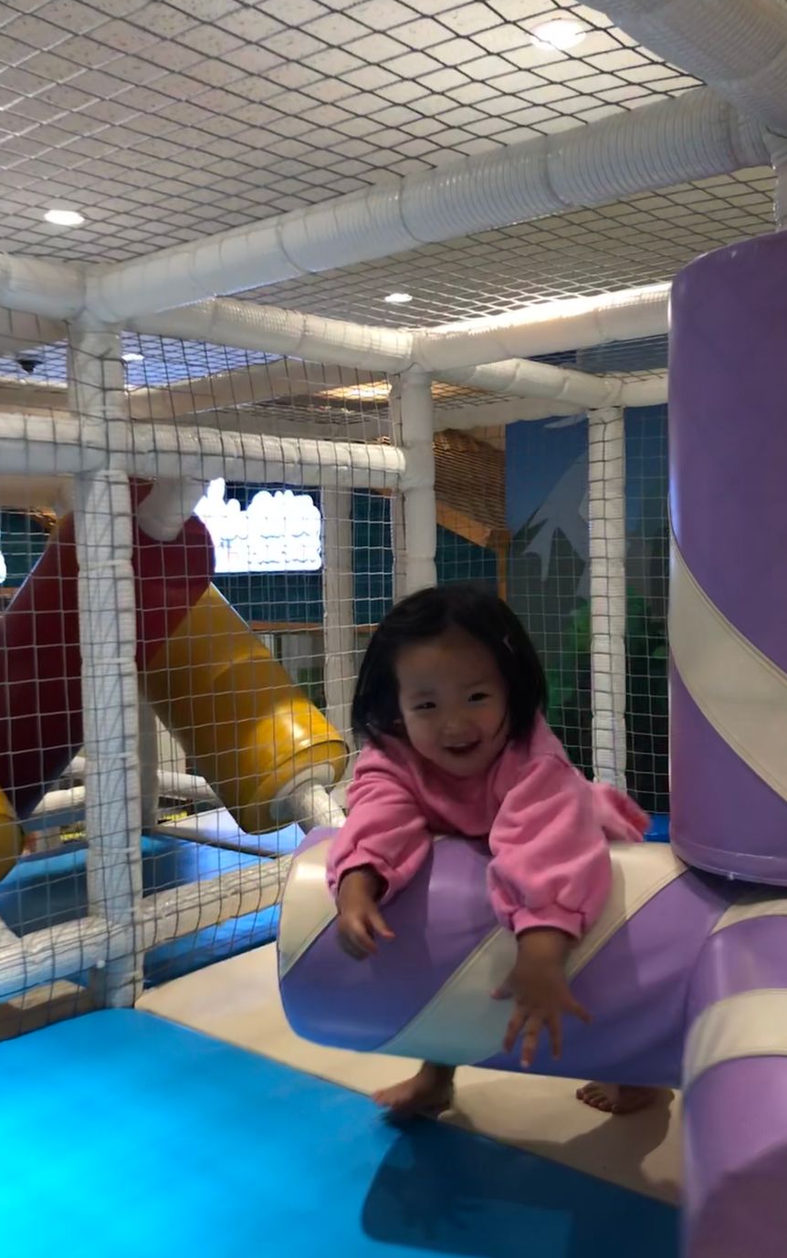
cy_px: 646
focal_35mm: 31
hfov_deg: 40.5
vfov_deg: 61.2
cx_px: 325
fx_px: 1064
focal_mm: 4
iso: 25
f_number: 1.8
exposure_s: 1/30
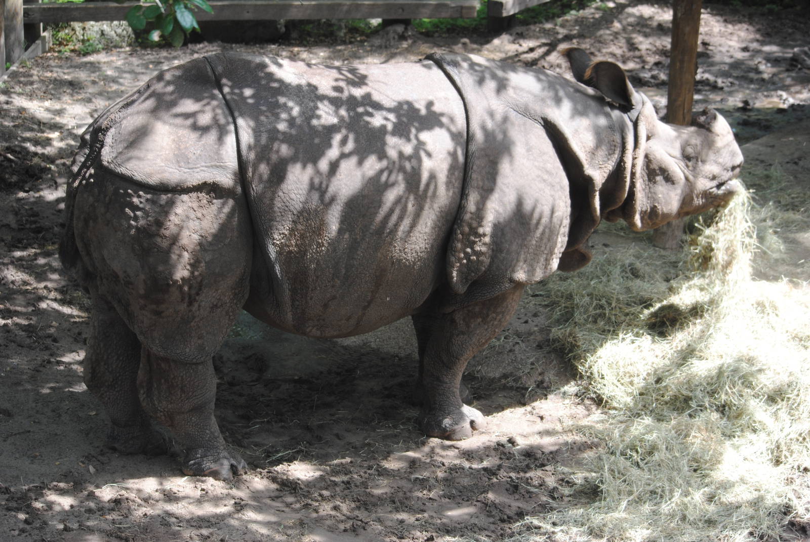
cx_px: 405
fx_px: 1858
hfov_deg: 24.6
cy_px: 271
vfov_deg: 16.6
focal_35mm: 82
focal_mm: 55
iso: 200
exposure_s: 1/125
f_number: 5.6
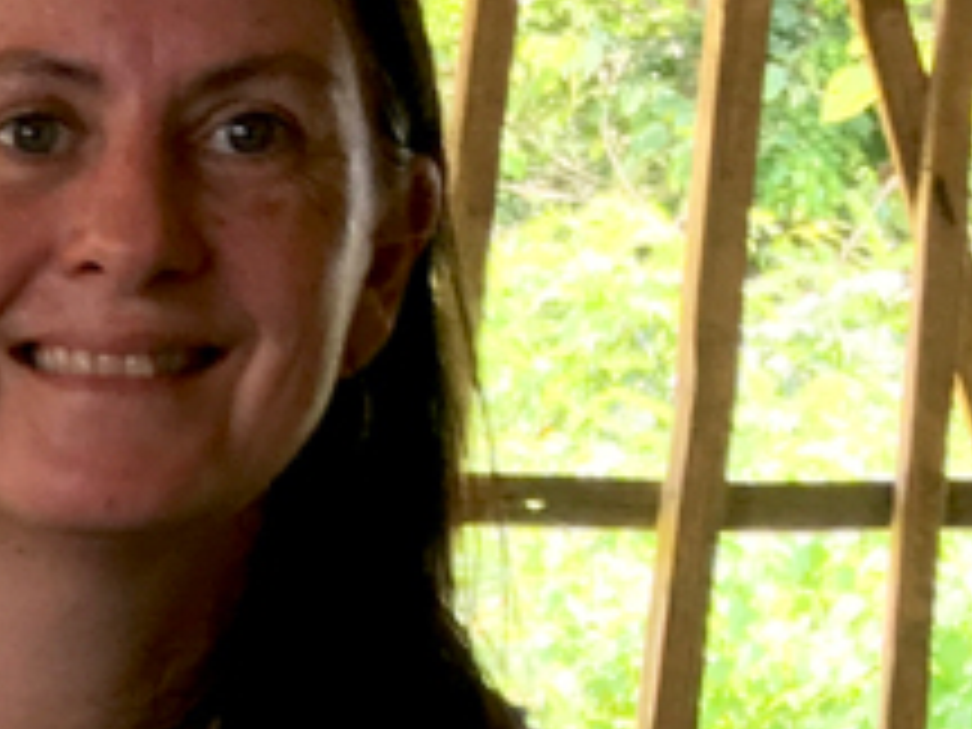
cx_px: -1053
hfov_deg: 10.4
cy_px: 1814
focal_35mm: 172
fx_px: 4830
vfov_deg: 7.9
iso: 32
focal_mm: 4.15
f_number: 2.2
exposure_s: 1/60
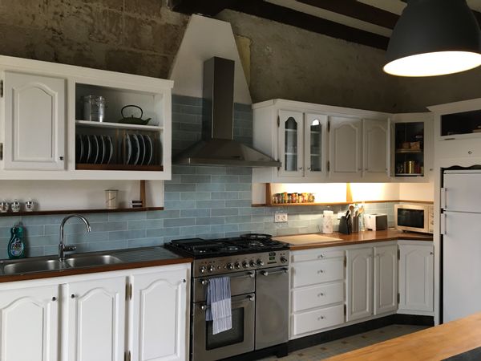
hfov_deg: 61.7
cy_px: 180
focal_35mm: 29
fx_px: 403
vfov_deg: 48.2
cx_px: 240
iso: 50
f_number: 2.2
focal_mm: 4.15
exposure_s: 1/33
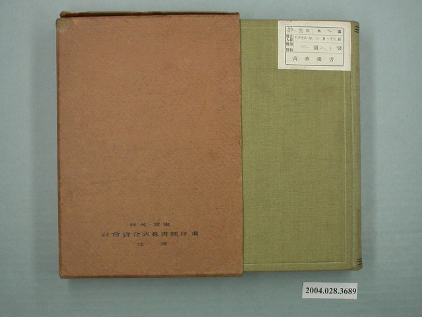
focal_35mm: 50
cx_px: 211
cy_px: 158
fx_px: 610
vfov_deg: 29.1
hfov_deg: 38.2
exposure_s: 1/30
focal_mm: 10.4
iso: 200
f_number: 5.8
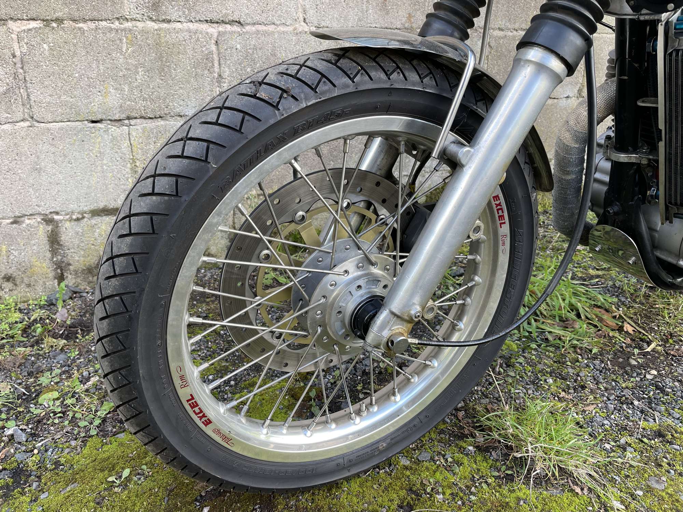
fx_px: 513
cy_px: 256
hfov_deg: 67.3
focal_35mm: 26
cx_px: 342
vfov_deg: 53.1
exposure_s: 1/121
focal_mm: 4.2
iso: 40
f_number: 1.6
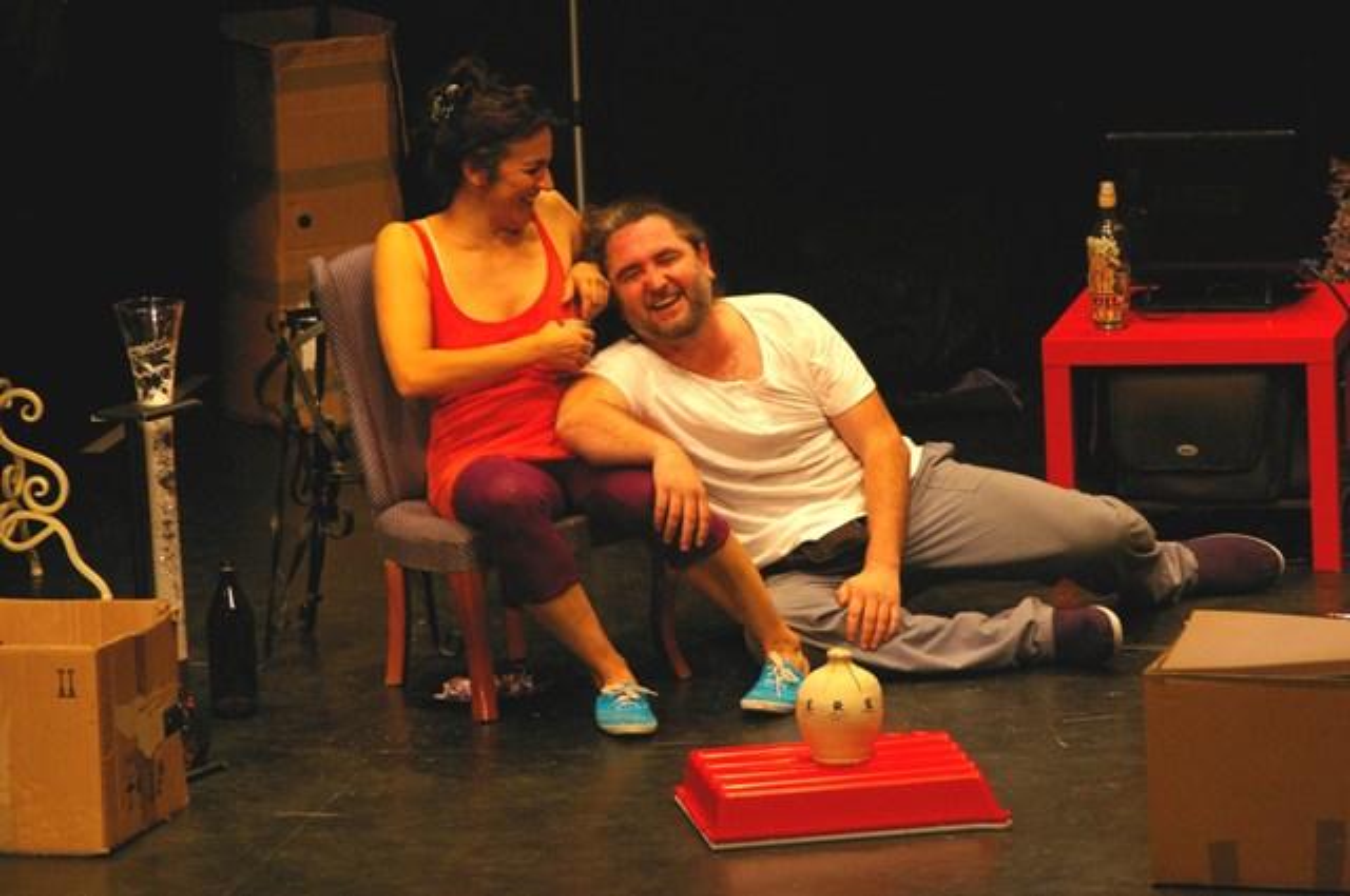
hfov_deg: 8.6
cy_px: 448
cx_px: 675
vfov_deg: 5.7
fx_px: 8988
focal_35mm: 240
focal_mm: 160
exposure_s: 1/90
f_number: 5.6
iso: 800
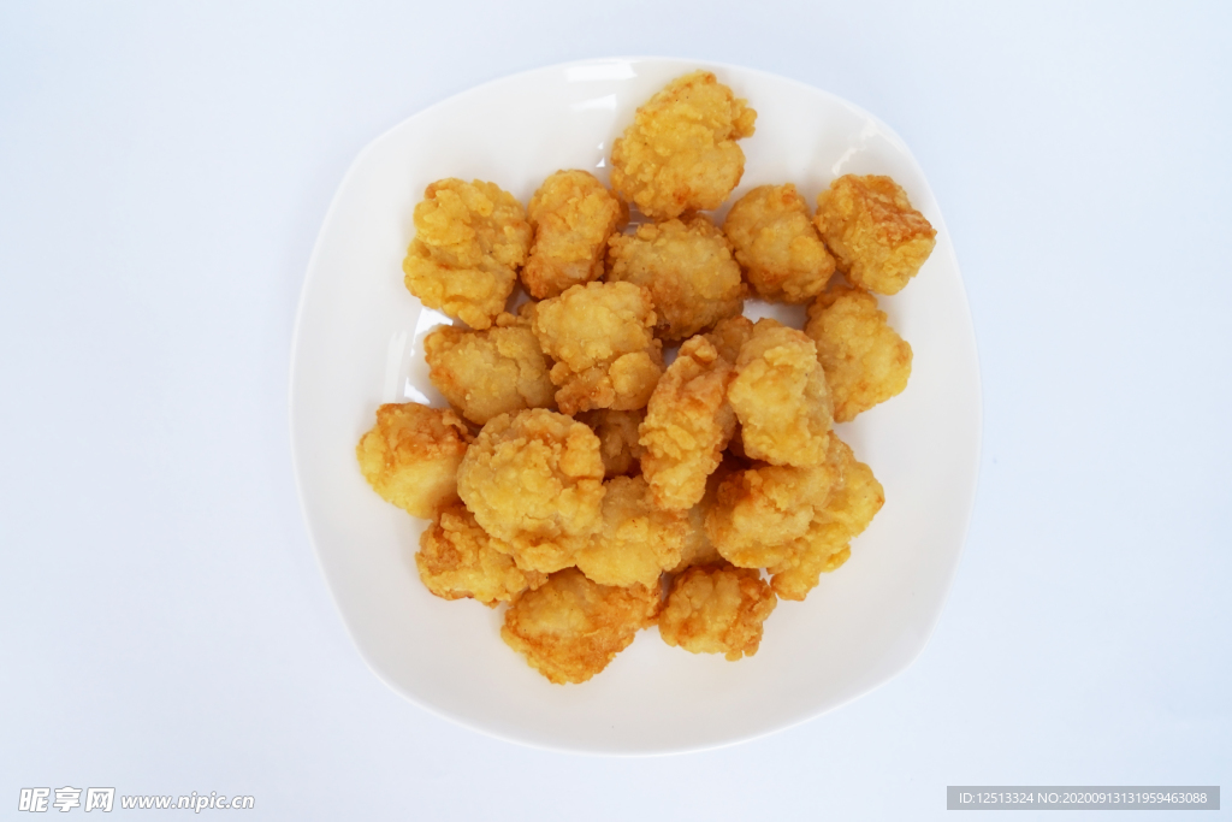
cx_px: 616
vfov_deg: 36.9
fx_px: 1232
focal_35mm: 36
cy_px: 411
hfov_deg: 53.1
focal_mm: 24
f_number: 4.5
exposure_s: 1/200
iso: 100
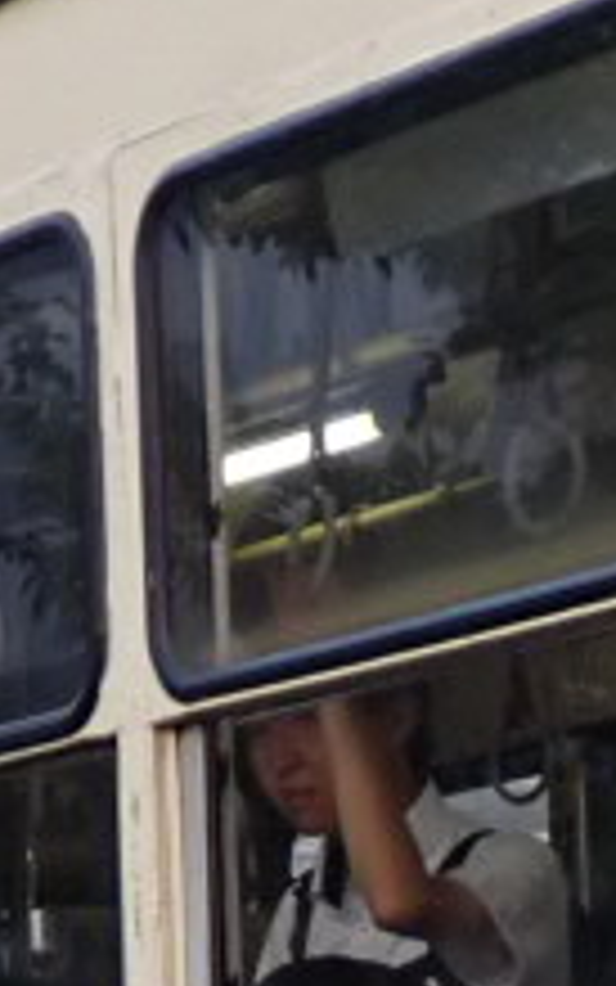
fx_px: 6308
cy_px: 977
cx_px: 207
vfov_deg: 8.9
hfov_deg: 5.6
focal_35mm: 235
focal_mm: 6.83
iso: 200
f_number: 2.7
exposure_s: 1/500
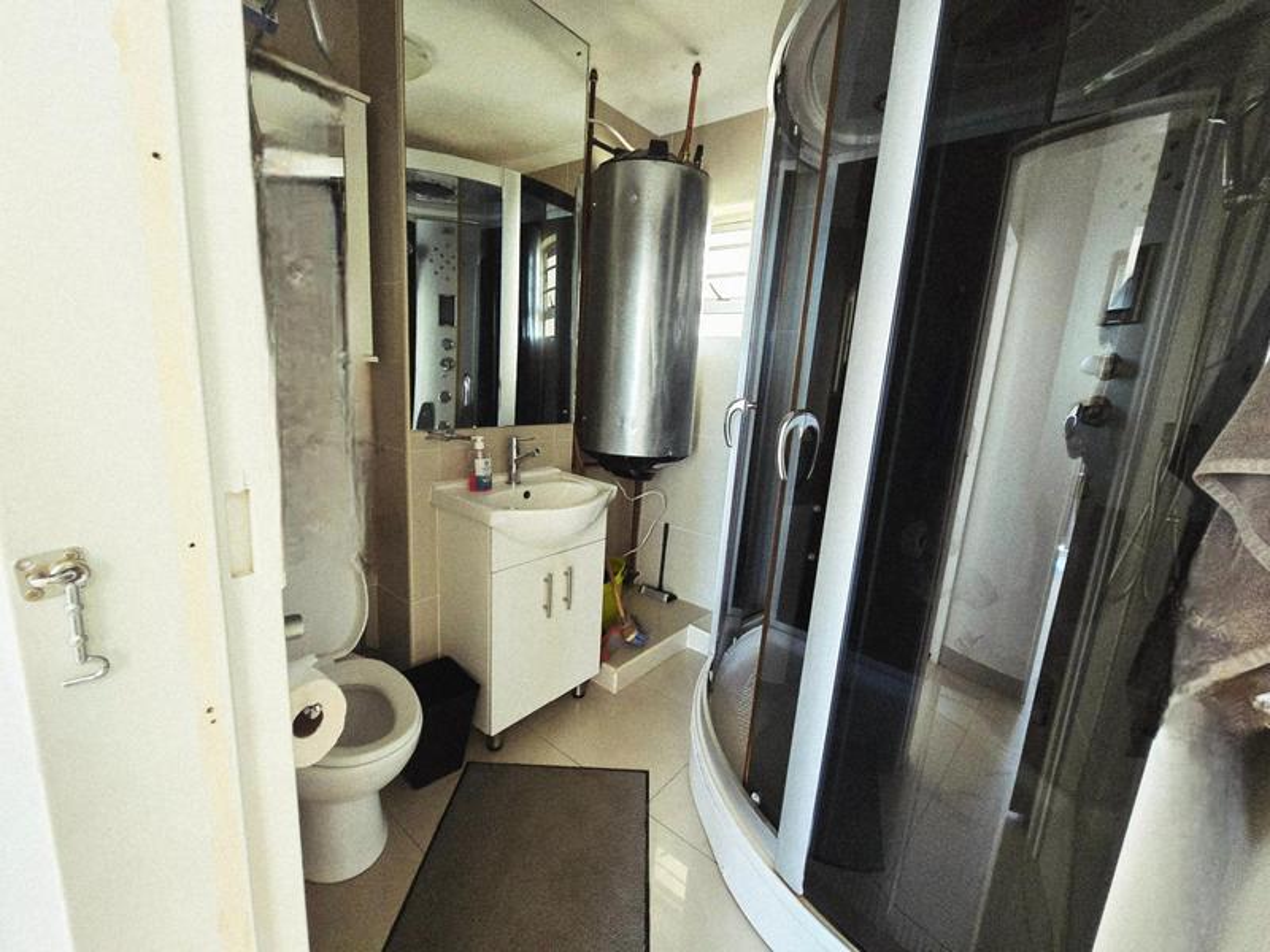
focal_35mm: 13
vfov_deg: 89.9
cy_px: 476
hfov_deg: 106.2
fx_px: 477
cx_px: 635
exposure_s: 1/50.3
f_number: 2.2
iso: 500
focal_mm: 2.2
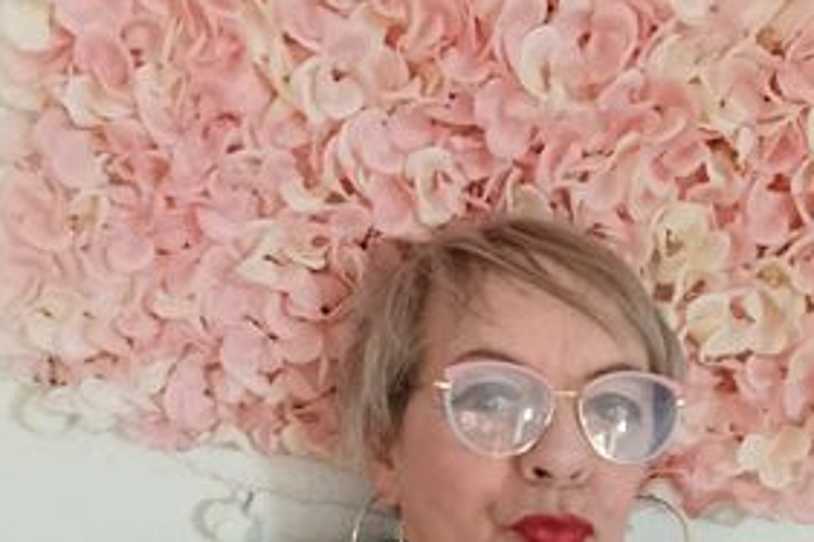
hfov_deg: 51.9
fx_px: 836
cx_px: 408
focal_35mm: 37
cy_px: 478
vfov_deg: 34.1
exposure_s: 1/25
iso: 887
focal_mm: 2.23
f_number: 2.2
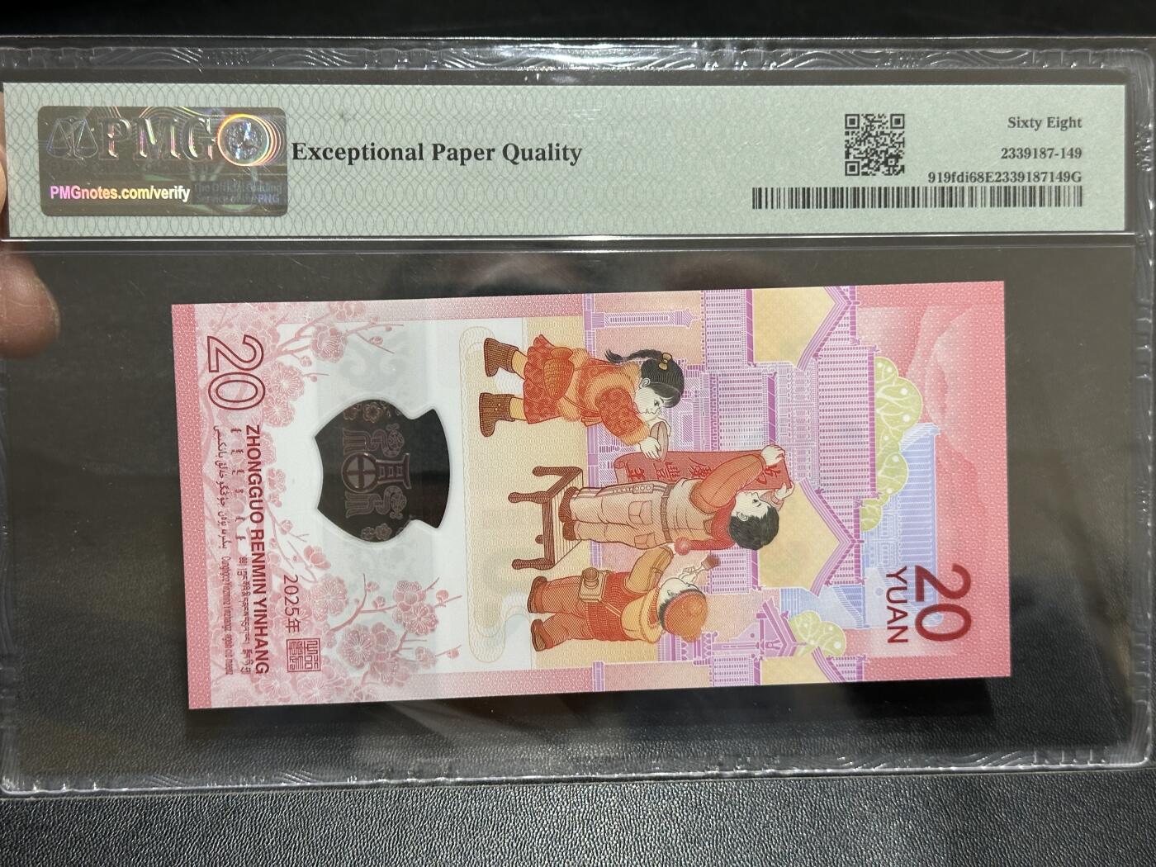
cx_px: 578
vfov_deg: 30.3
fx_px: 1603
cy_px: 434
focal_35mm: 48
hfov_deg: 39.7
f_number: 1.78
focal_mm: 6.86
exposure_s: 1/50
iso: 125
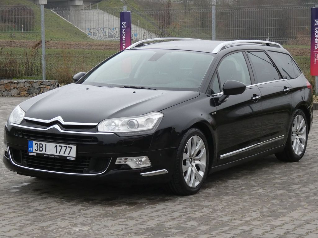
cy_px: 119
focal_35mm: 95
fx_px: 873
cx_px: 159
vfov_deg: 15.6
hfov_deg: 20.7
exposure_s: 1/80
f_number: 5.6
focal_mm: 17.1
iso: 320
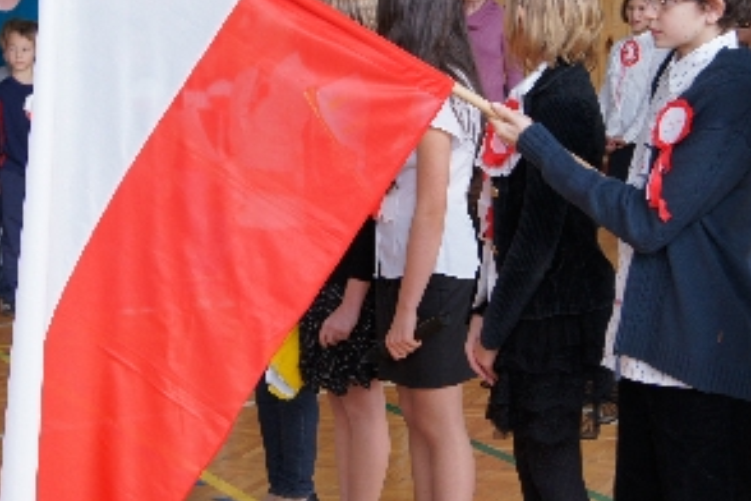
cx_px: 365
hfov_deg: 19.1
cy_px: 219
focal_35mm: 107
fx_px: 2232
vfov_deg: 12.8
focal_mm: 35
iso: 200
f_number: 5.6
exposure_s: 1/60
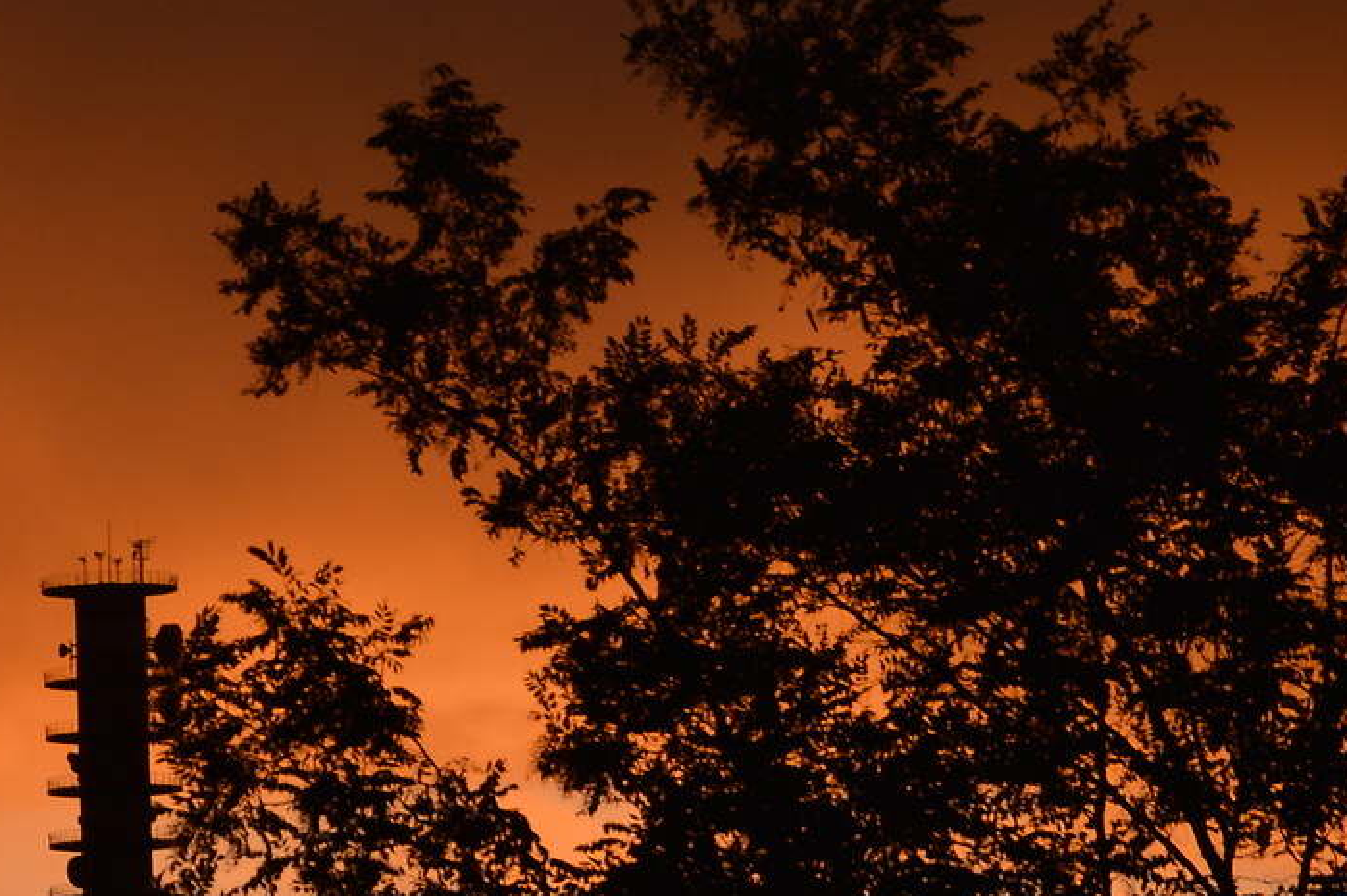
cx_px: -581
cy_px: 700
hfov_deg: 3.8
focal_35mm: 540
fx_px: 20184
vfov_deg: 2.5
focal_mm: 105
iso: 100
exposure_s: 1/200
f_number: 7.1
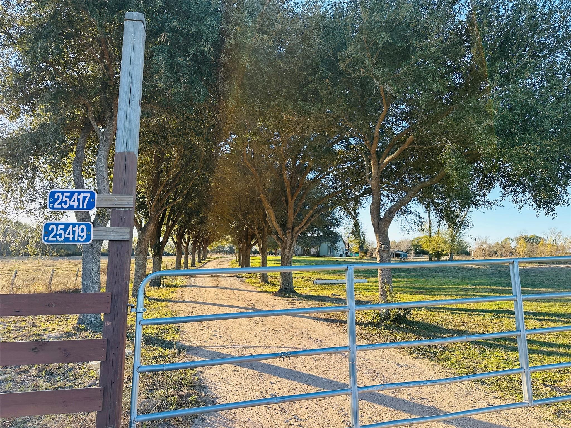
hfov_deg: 71.6
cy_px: 214
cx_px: 286
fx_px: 396
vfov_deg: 56.8
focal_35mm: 24
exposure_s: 1/704
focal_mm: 6.86
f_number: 1.78
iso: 80
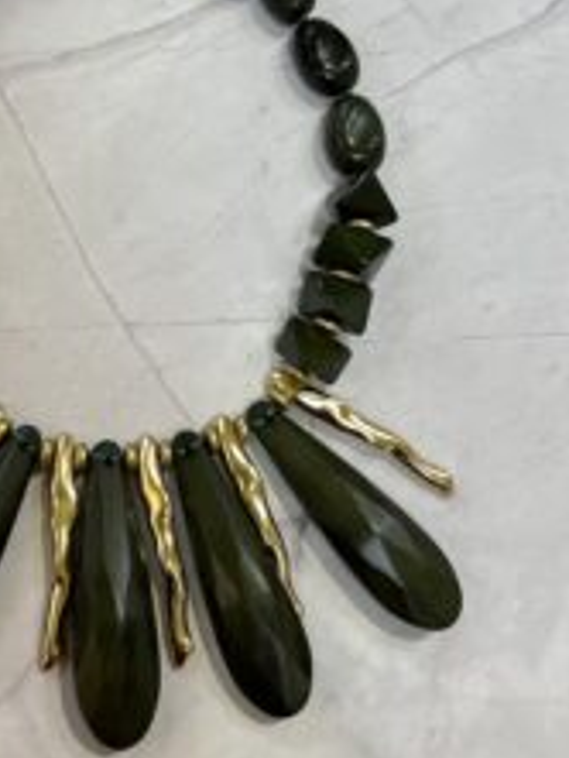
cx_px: 154
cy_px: 271
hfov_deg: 30.5
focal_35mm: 47
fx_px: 1029
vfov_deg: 40.1
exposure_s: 1/100
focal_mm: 5.7
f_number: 1.5
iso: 40
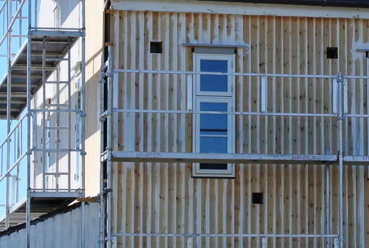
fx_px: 1952
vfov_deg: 7.3
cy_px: 87
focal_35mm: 190
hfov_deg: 10.7
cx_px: 394
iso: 100
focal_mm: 23.6
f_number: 5.6
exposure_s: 1/500
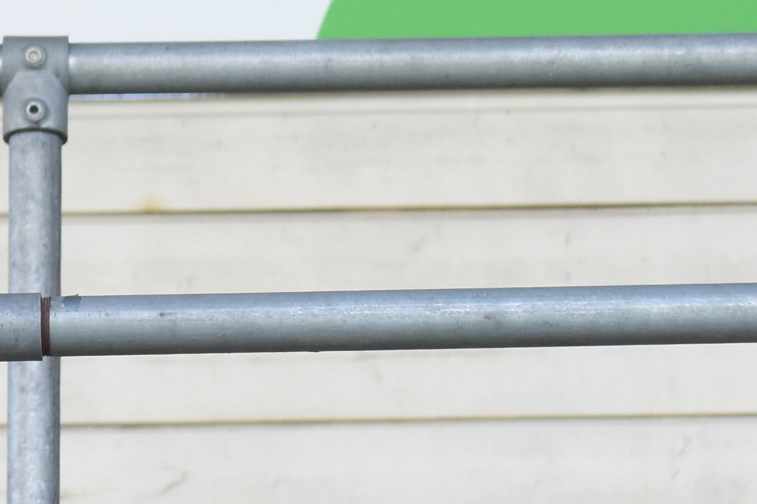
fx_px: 15076
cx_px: -539
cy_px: 247
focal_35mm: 717
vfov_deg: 1.9
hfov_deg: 2.9
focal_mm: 98
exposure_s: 1/640
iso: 800
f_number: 4.5
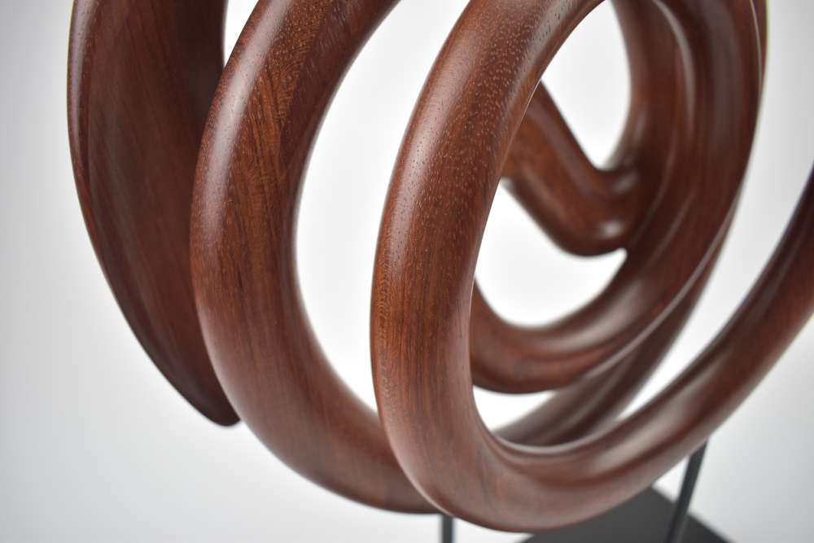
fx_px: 611
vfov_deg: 47.9
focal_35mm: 27
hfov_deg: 67.4
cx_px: 407
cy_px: 272
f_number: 3.5
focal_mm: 18
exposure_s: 1/125
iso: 450
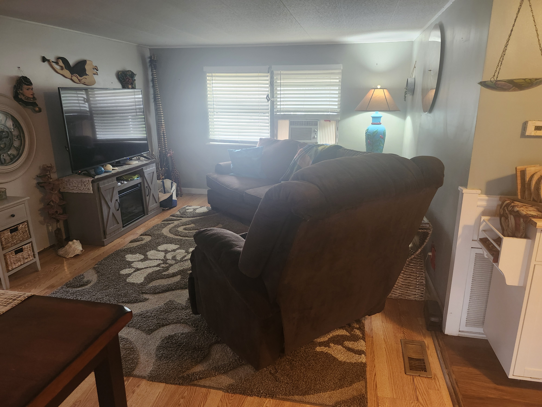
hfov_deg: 73.9
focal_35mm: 23
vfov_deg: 58.9
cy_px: 204
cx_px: 271
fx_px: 360
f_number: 1.8
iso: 640
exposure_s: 1/40
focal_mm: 5.54
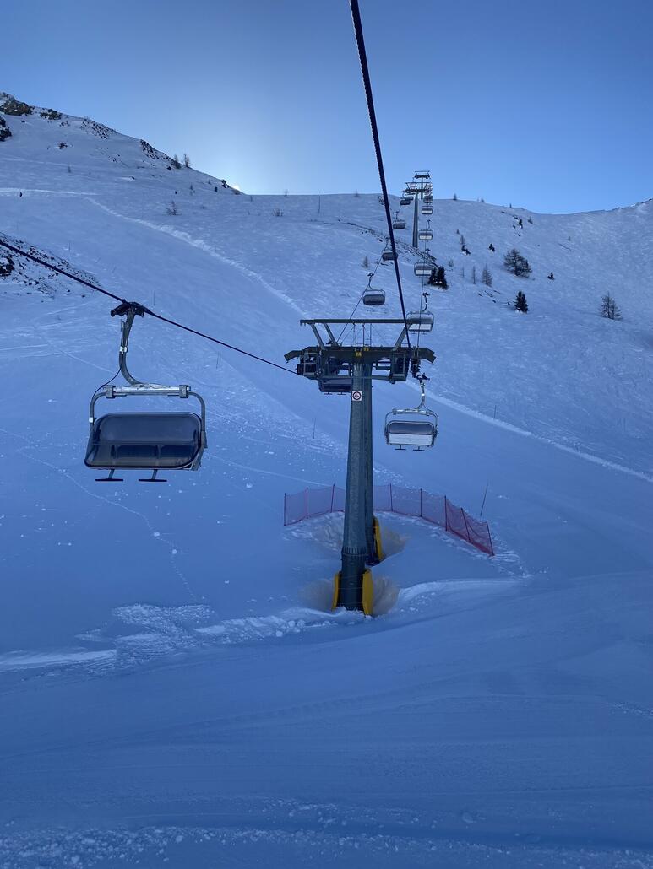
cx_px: 326
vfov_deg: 67.3
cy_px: 434
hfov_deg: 53.1
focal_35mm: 26
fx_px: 654
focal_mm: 4.25
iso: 32
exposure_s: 1/3497
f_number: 1.8
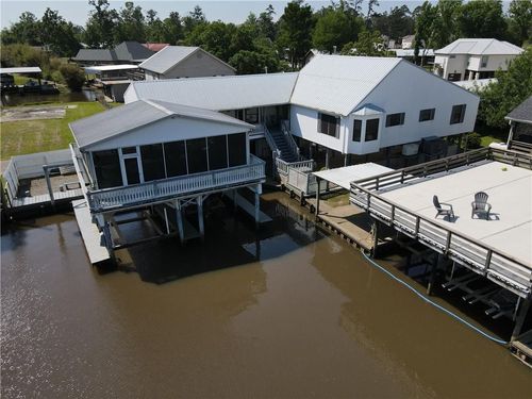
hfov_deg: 71.6
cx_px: 266
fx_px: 369
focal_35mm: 24
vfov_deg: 56.8
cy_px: 200
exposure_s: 1/1000
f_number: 2.8
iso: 100
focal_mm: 4.5
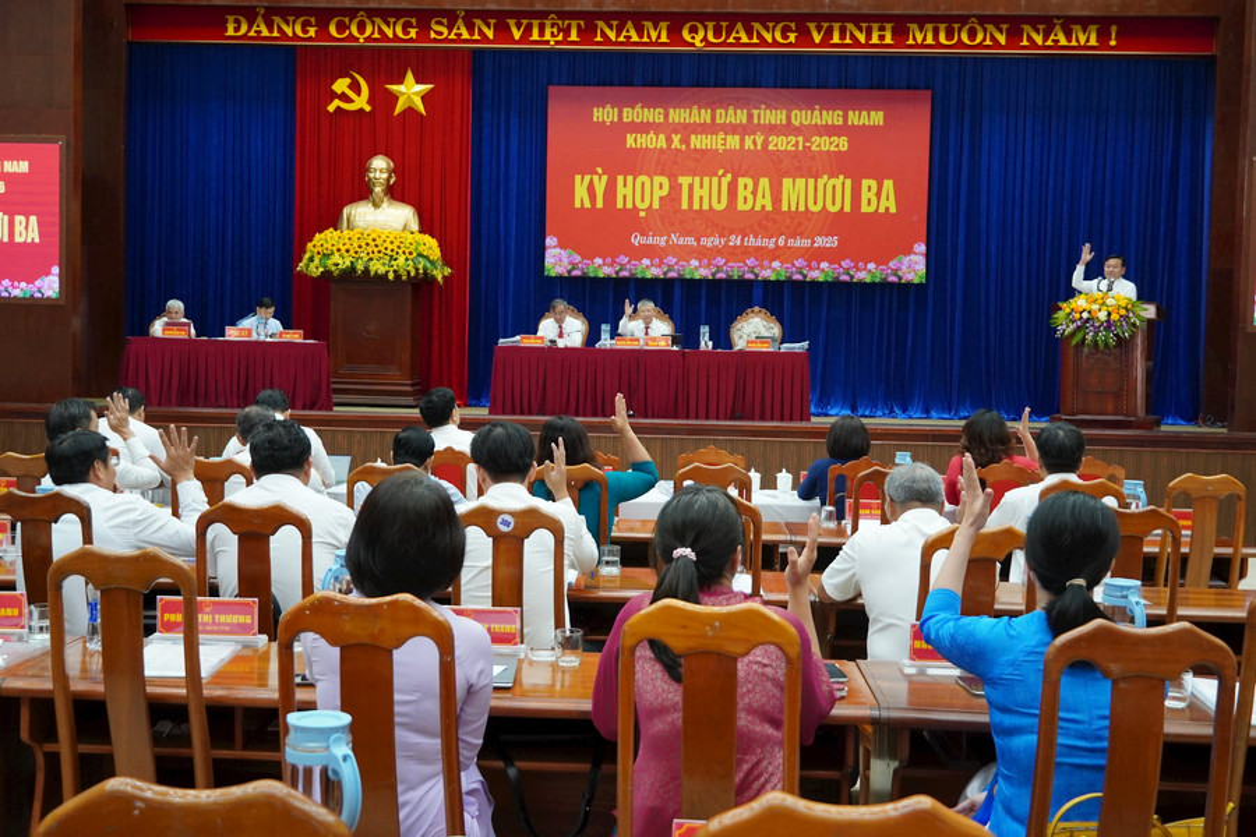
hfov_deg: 49.6
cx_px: 628
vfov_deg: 34.2
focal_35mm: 39
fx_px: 1361
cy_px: 418
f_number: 4
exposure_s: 1/160
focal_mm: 26
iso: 1600
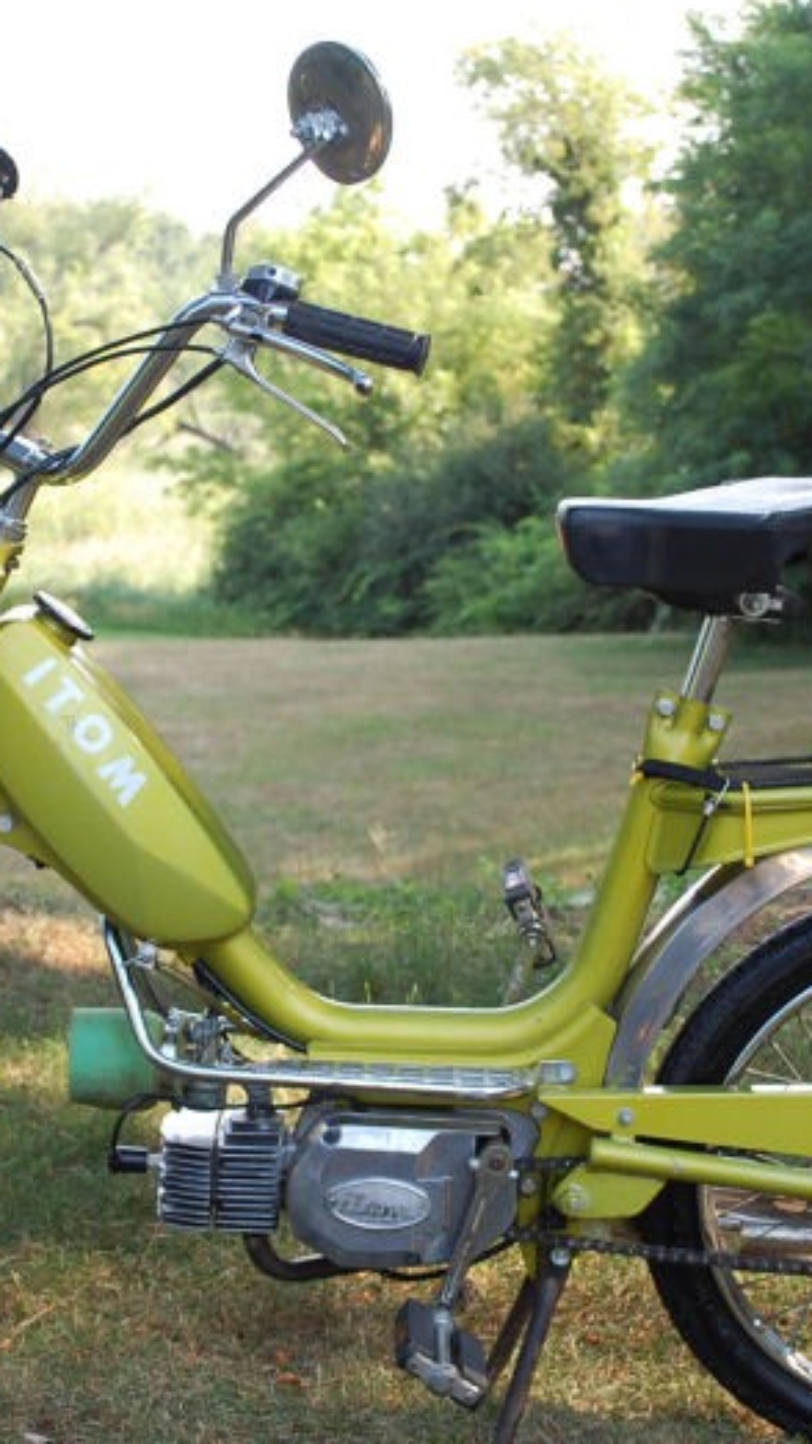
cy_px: 718
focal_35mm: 72
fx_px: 2757
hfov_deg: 16.7
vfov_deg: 29.4
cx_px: 320
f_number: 5.6
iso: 360
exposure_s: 1/125
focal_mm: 30
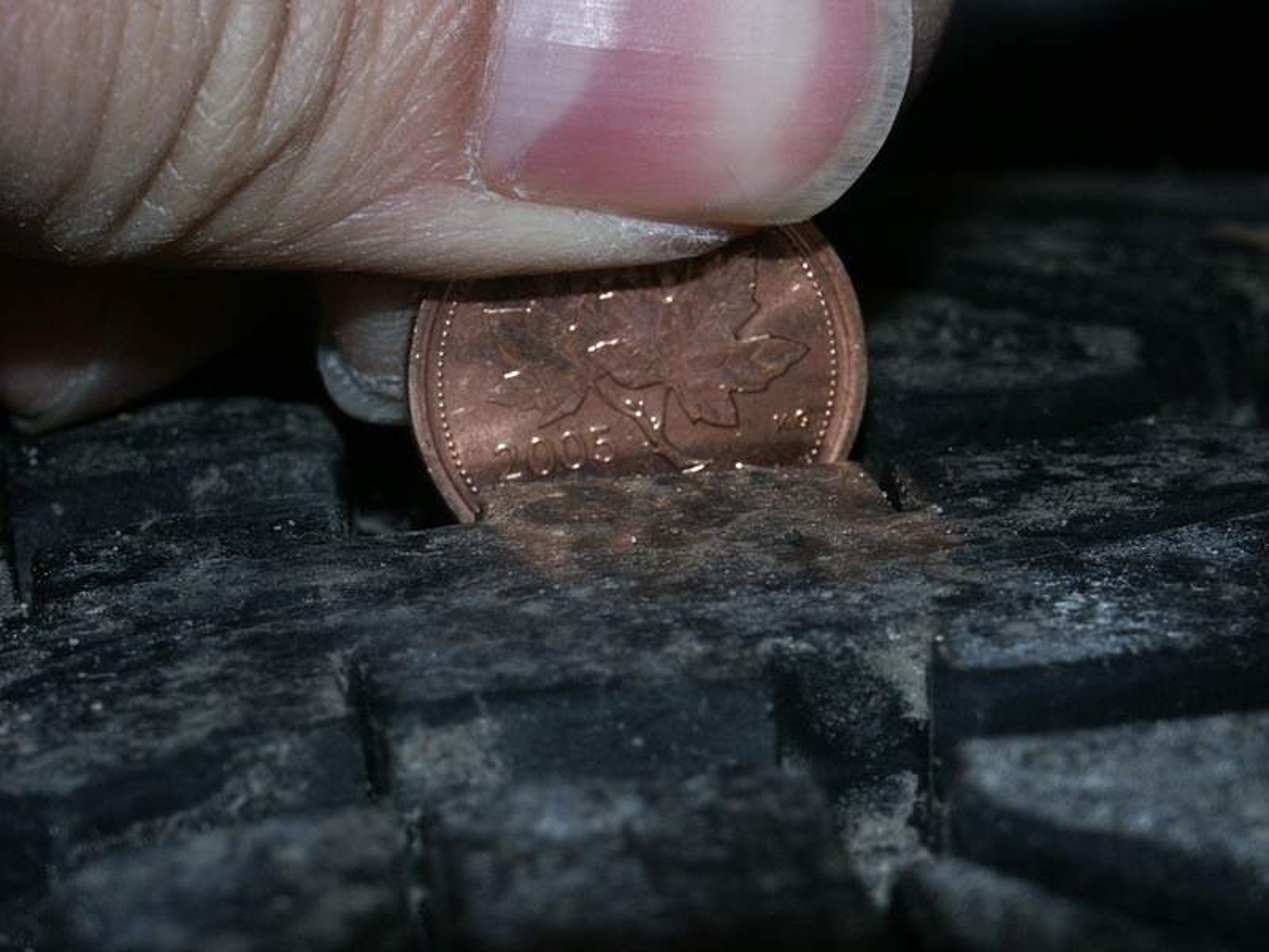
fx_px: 7332
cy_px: 476
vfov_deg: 7.4
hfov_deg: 9.9
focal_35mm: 200
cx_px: 634
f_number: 9.5
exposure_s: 1/30
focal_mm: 50.69
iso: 100
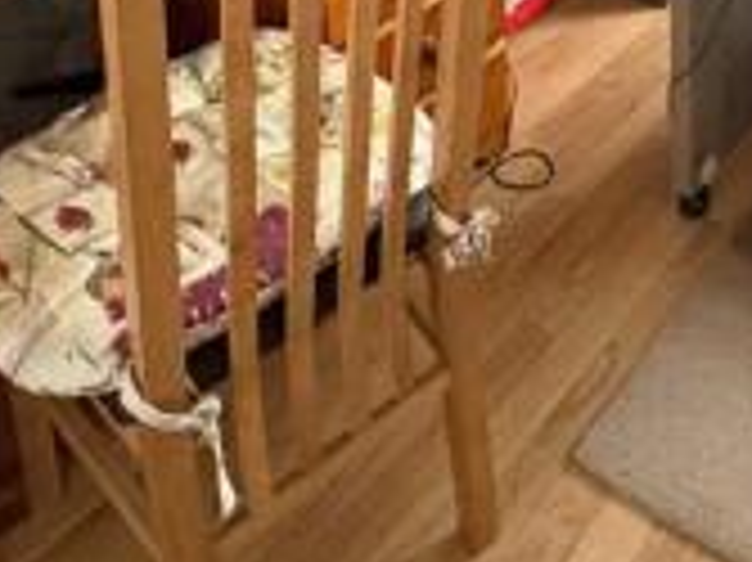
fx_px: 1064
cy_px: -272
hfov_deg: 37.0
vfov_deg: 23.8
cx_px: 646
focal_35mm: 49
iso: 800
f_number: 2.2
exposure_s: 1/33
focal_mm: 2.22
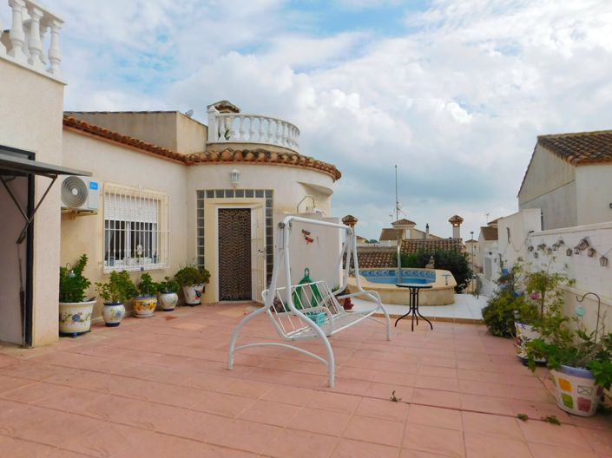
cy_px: 229
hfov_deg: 74.0
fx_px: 406
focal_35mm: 23
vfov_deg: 58.8
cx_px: 306
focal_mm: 4
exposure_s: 1/640
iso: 125
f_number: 6
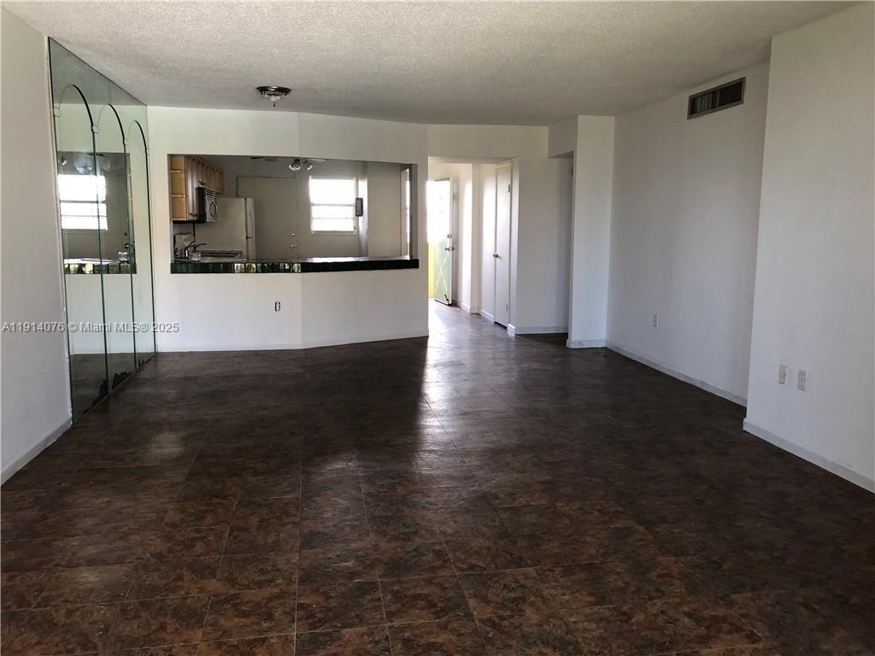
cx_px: 438
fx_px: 708
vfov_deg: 49.7
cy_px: 328
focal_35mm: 28
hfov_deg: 63.4
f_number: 1.8
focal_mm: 3.99
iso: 25
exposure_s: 1/30
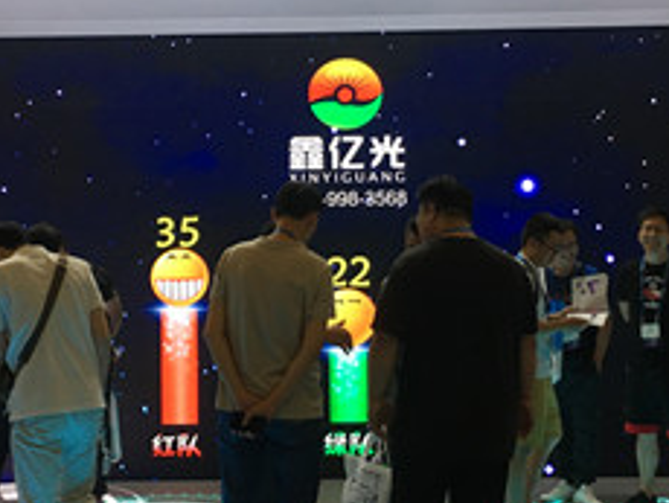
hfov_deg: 30.7
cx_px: 323
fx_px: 1219
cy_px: 185
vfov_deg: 23.3
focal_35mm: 63
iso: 50
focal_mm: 4.15
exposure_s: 1/33
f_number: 2.2
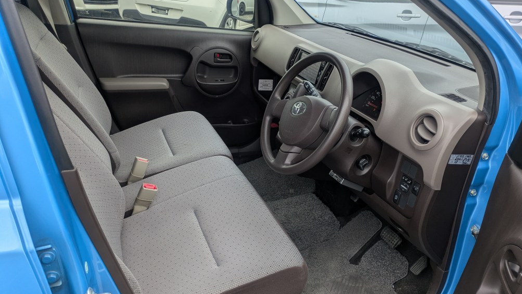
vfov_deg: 40.2
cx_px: 277
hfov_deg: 66.0
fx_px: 401
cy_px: 154
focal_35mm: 29
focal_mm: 5.43
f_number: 1.89
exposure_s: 1/501
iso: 46
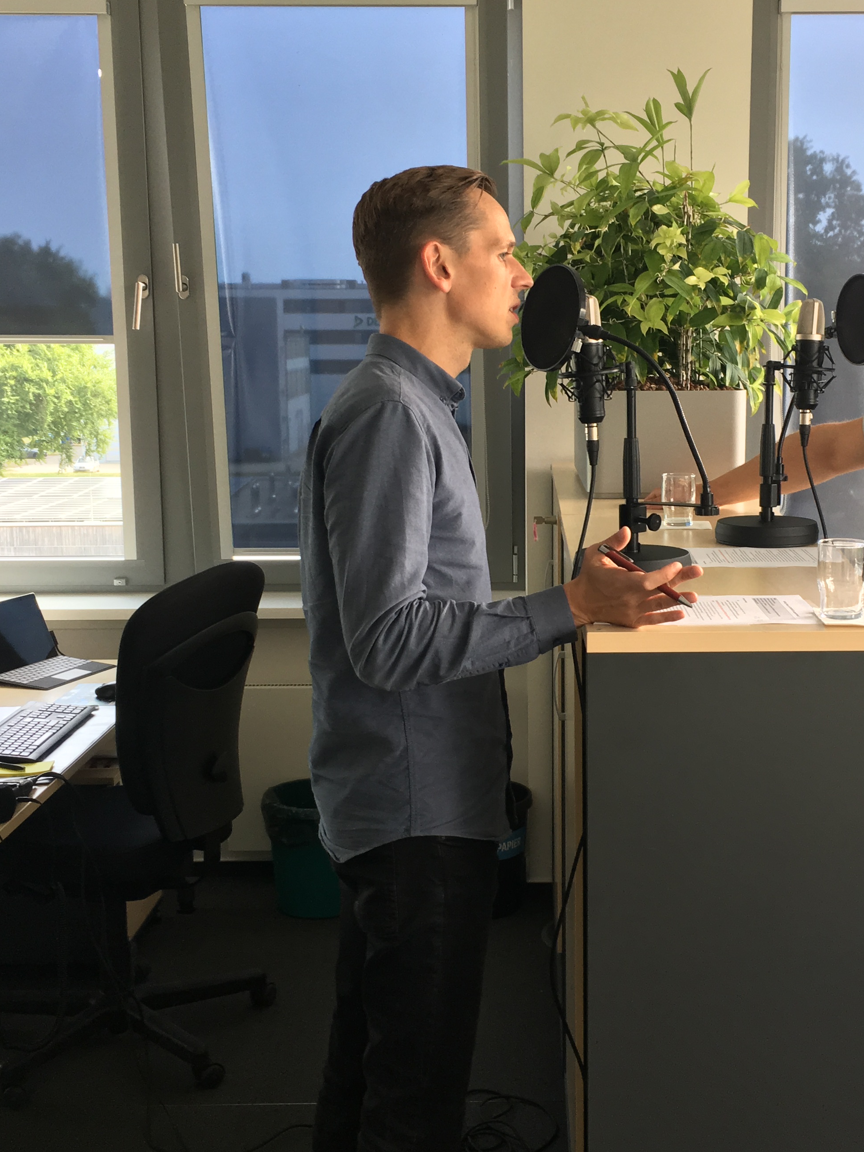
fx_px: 1497
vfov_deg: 42.1
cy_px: 561
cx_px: 548
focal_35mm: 45
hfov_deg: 32.0
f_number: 2.2
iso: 40
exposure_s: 1/100
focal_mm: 4.15
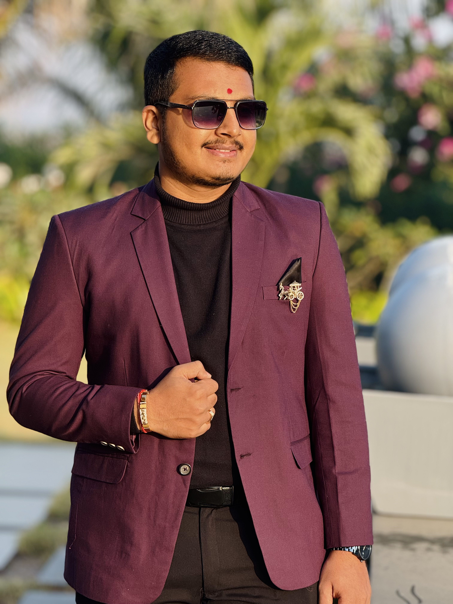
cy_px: 302
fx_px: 2094
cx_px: 226
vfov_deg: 16.4
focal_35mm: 120
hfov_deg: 12.3
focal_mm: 15.66
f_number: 2.8
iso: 50
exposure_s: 1/333
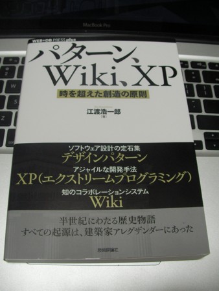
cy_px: 146
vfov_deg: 49.0
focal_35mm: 38
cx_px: 110
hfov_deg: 37.8
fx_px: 320
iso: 200
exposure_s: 1/28.5
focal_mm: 6.3
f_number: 3.5
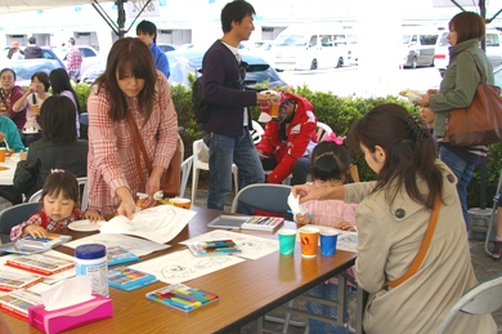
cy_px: 162
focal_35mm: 51
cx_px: 145
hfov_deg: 38.2
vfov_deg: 26.4
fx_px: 710
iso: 200
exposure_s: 1/125
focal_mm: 22
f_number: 6.7
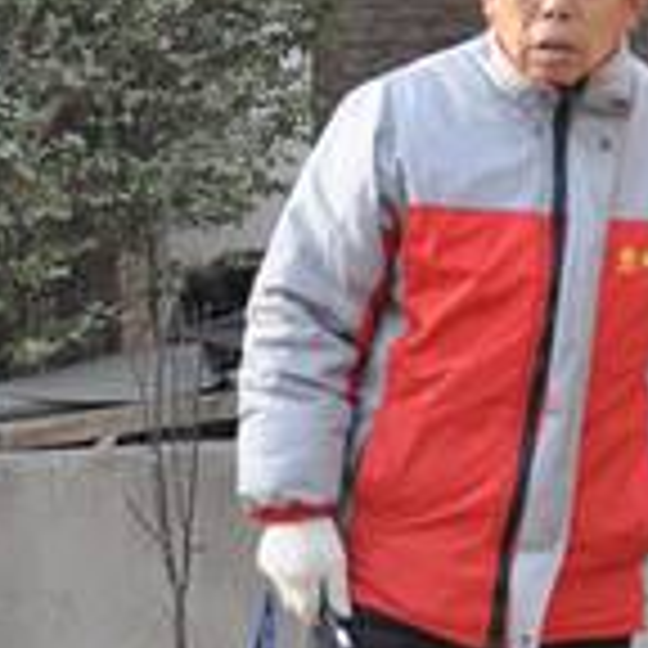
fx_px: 8446
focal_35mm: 399
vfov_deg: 4.4
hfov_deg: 4.4
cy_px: 585
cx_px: 212
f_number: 7.1
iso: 200
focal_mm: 75
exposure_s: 1/100
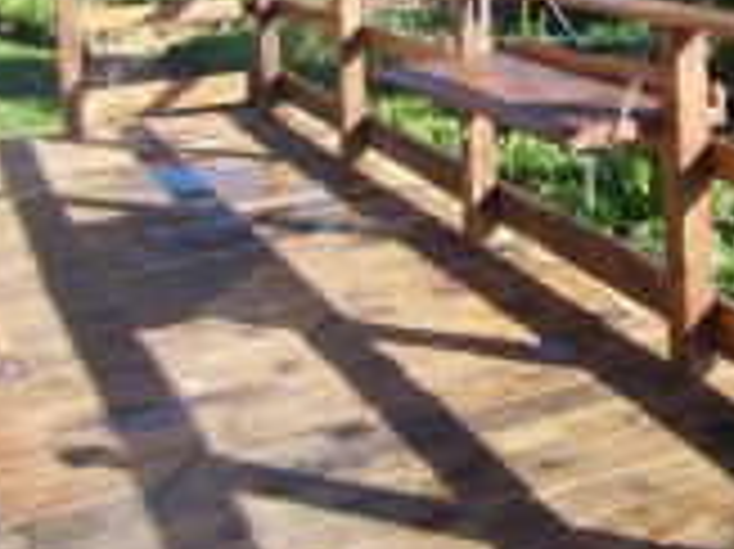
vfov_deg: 23.1
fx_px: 1271
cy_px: -38
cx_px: 741
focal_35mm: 60
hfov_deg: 29.9
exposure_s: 1/100
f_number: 5.6
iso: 64
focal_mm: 3.8
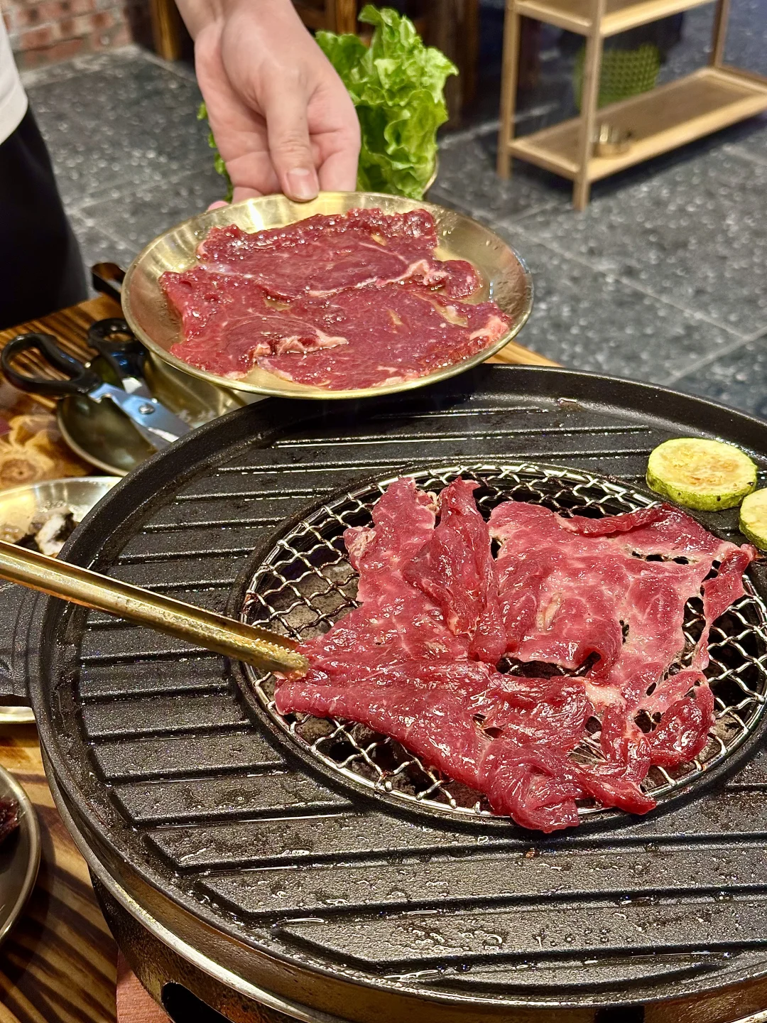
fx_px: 1418
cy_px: 512
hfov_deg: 30.3
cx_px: 384
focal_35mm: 48
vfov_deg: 39.7
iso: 125
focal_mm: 6.86
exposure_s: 1/50
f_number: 1.78
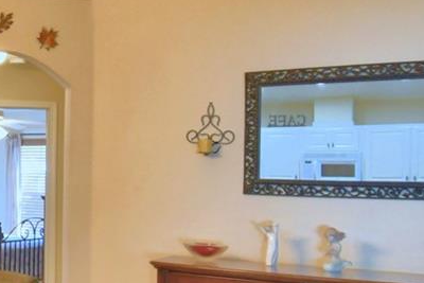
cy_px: 164
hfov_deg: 29.0
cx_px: -82
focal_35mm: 60
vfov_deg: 22.6
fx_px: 707
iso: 400
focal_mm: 10
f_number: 4.5
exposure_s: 1/30
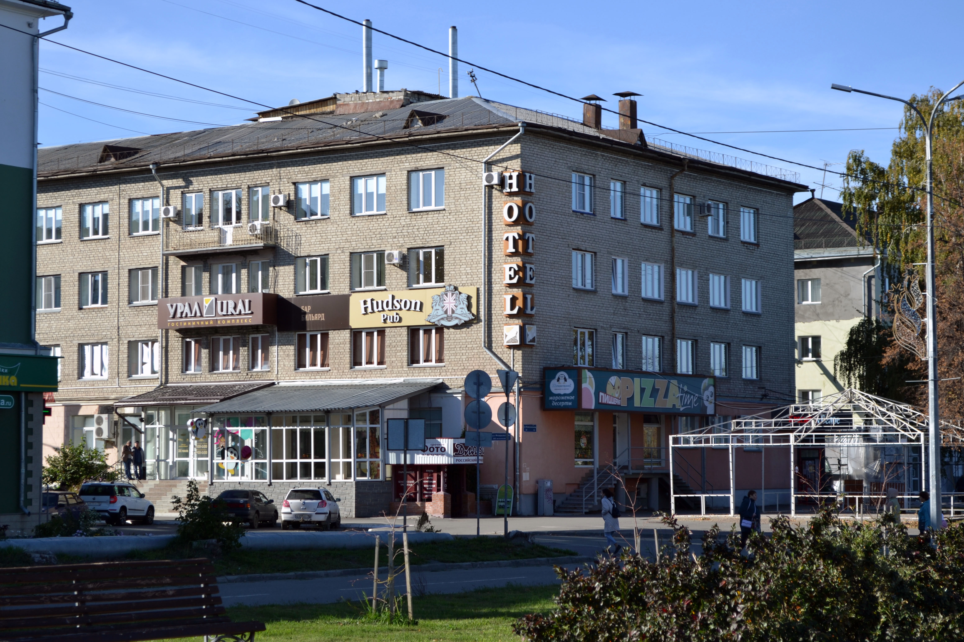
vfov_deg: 16.6
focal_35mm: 82
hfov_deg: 24.6
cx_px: 482
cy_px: 321
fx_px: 2209
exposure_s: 1/200
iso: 100
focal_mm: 55
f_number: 7.1
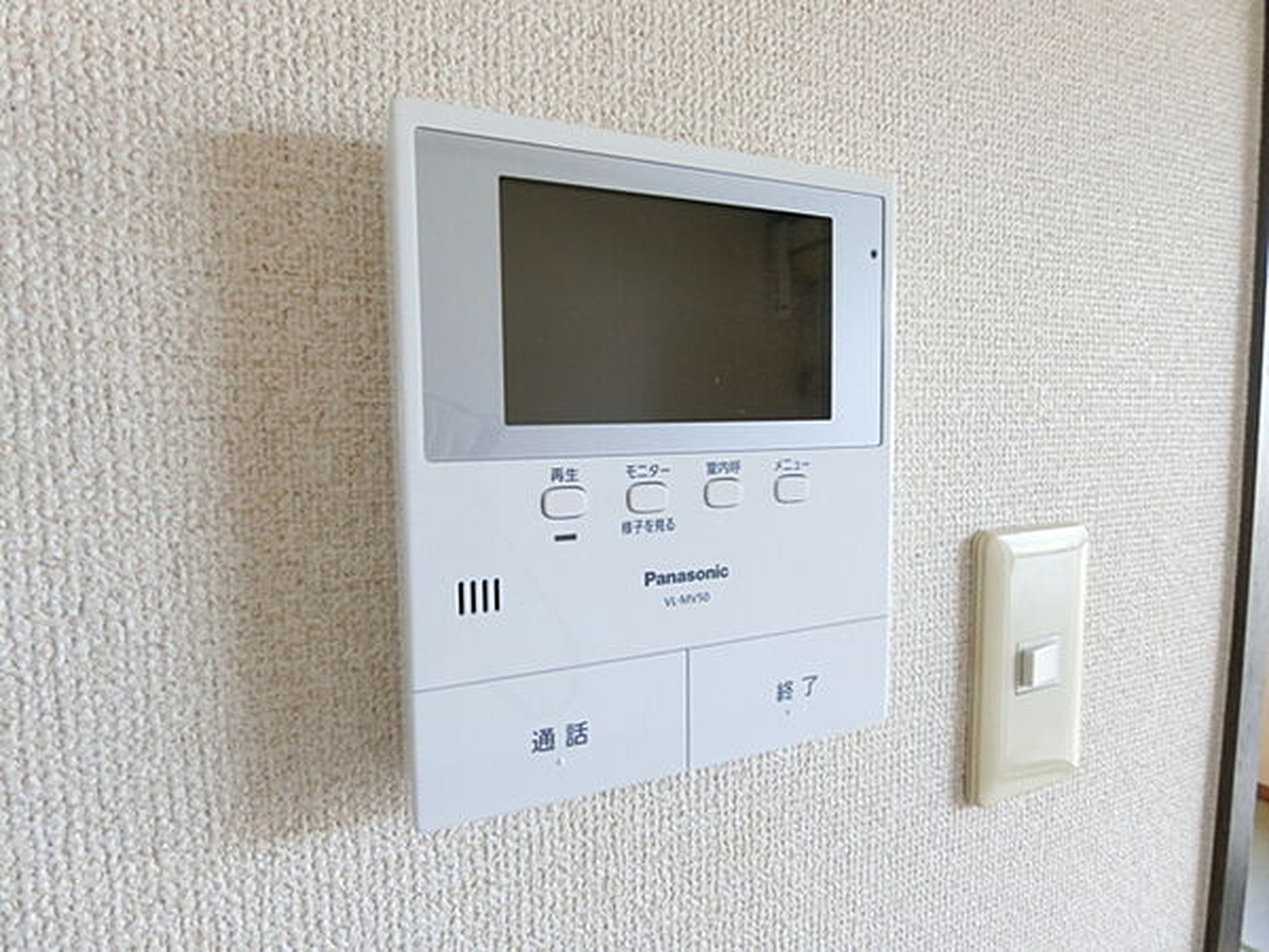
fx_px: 697
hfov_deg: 84.7
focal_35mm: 19
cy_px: 476
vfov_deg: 68.7
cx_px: 634
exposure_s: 1/30
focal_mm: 4.06
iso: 400
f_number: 2.7
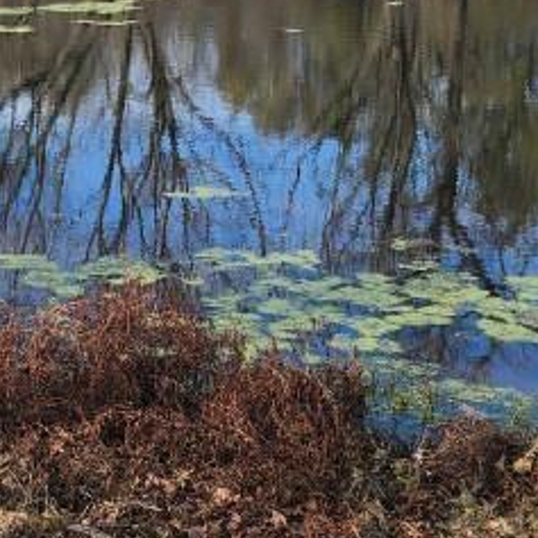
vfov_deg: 19.0
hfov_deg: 18.6
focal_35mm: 88
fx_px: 1547
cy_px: -30
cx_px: -114
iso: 12
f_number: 1.8
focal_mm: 6.4
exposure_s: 1/451
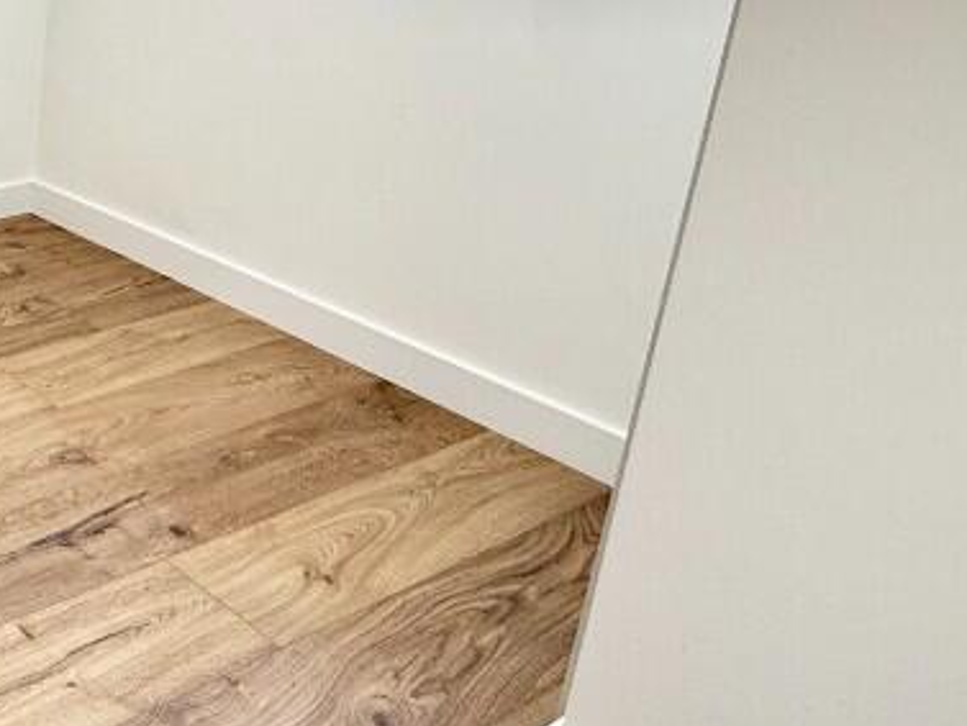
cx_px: -303
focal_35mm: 38
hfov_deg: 34.2
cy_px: 80
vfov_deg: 35.6
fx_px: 1062
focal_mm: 2.22
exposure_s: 1/99
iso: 50
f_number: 2.2
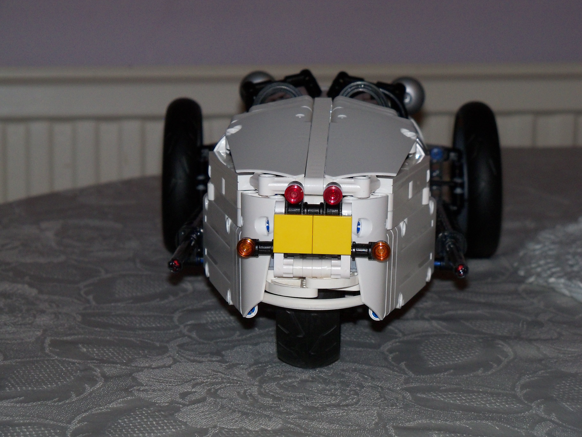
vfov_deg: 14.0
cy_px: 218
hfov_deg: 18.5
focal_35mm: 106
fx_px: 1782
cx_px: 291
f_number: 4.2
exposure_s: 1/40
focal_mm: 18.8
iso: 200
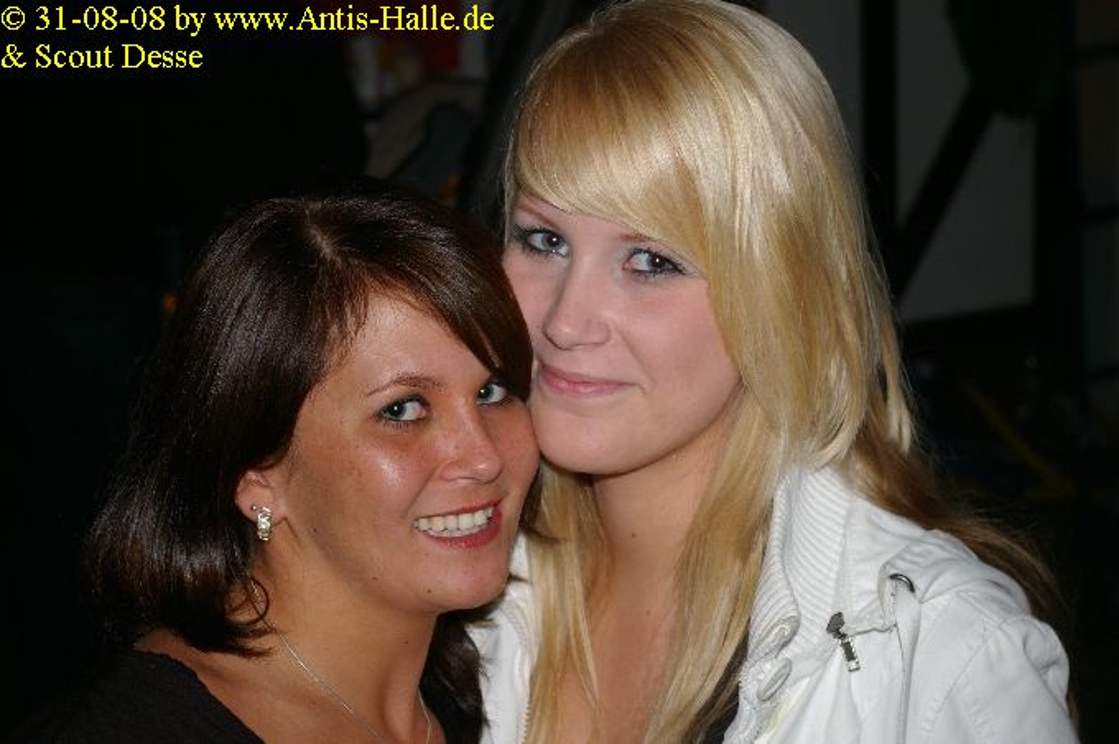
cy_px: 372
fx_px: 2562
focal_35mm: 82
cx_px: 560
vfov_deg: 16.5
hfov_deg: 24.6
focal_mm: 55
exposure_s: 1/60
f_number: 5.6
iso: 200
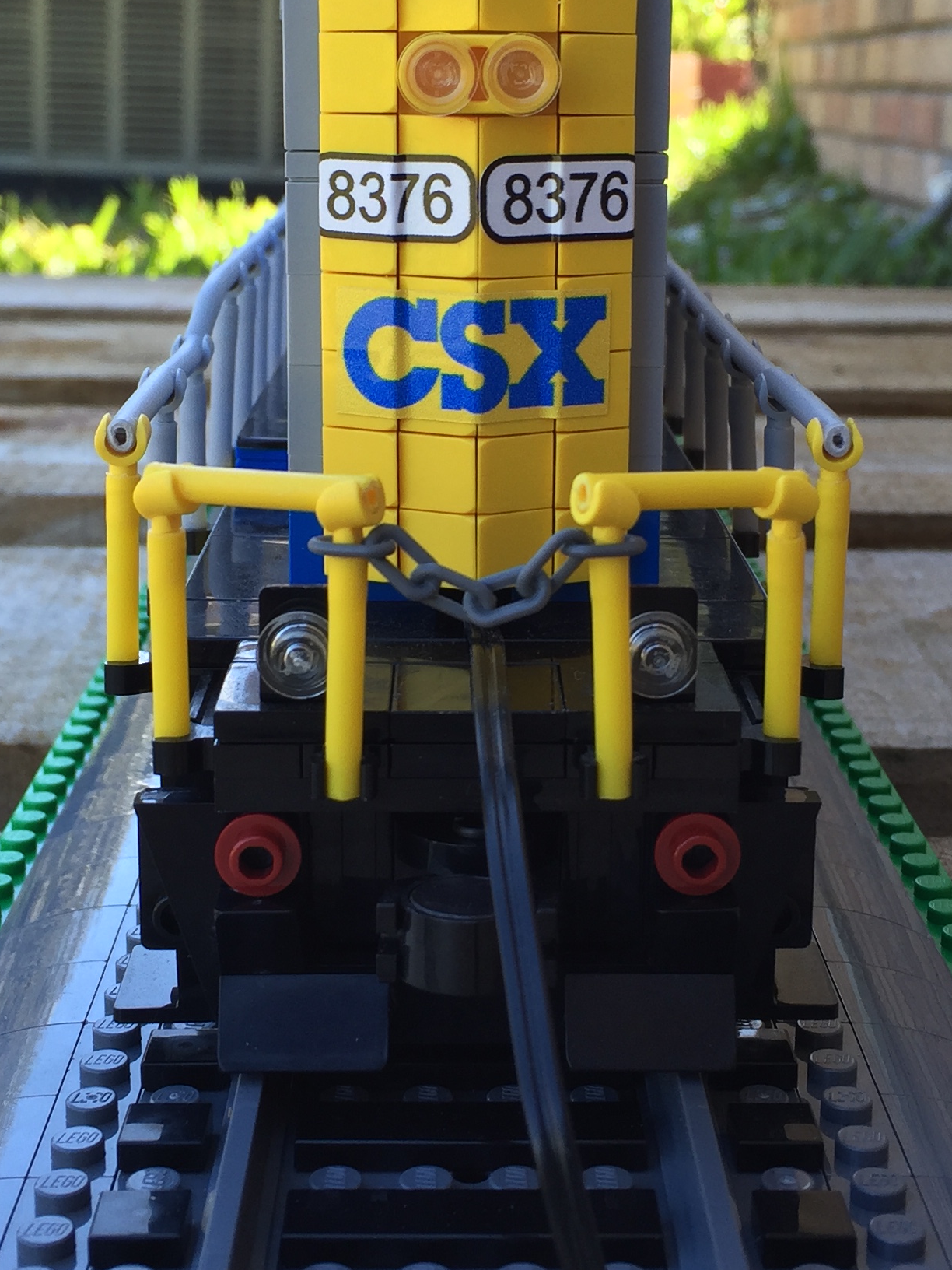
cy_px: 500
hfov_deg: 25.2
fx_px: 2127
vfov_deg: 33.1
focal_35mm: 58
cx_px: 475
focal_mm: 4.15
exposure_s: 1/209
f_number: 2.2
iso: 32
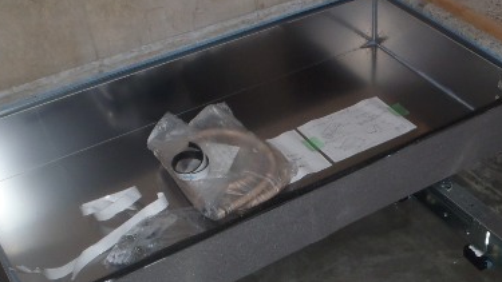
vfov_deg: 22.6
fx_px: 692
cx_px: 367
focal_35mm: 52
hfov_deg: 39.0
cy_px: 243
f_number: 3.5
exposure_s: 1/30
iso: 125
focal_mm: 5
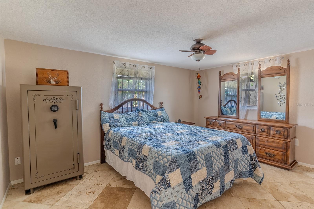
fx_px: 148
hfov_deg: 93.3
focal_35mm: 17
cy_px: 104
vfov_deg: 70.4
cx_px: 157
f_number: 8
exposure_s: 1/40
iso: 100
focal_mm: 17
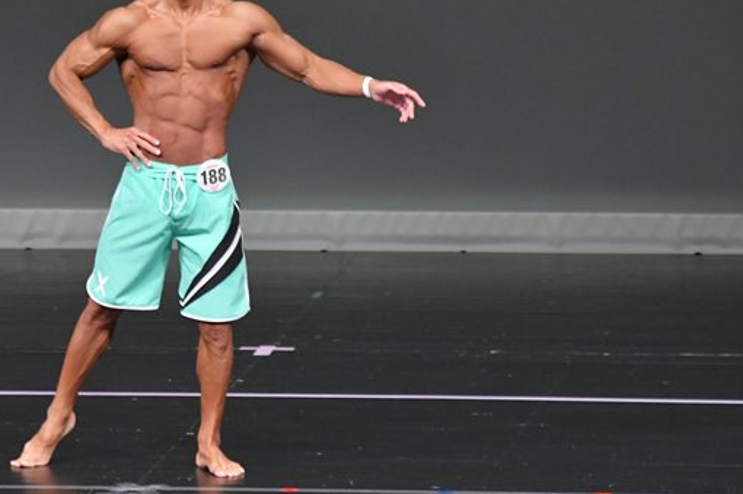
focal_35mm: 479
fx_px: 9876
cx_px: 229
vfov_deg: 2.9
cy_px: 172
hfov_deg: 4.3
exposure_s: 1/400
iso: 4000
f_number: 5.6
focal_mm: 210
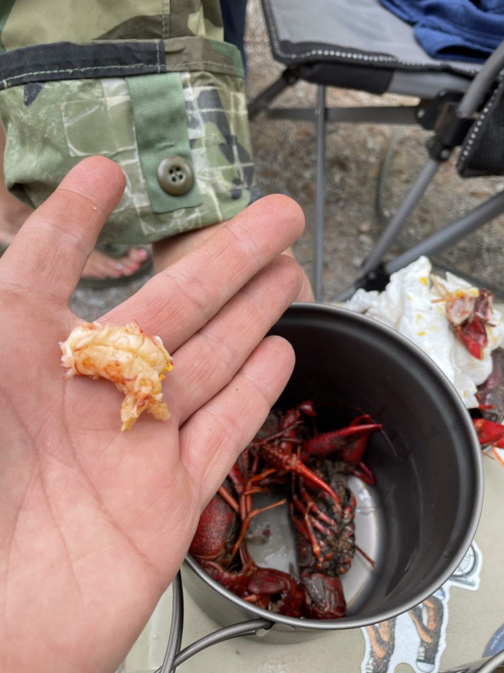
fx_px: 505
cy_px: 336
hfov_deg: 53.1
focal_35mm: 26
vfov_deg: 67.3
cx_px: 252
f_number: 1.6
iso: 32
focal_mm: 4.2
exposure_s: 1/188
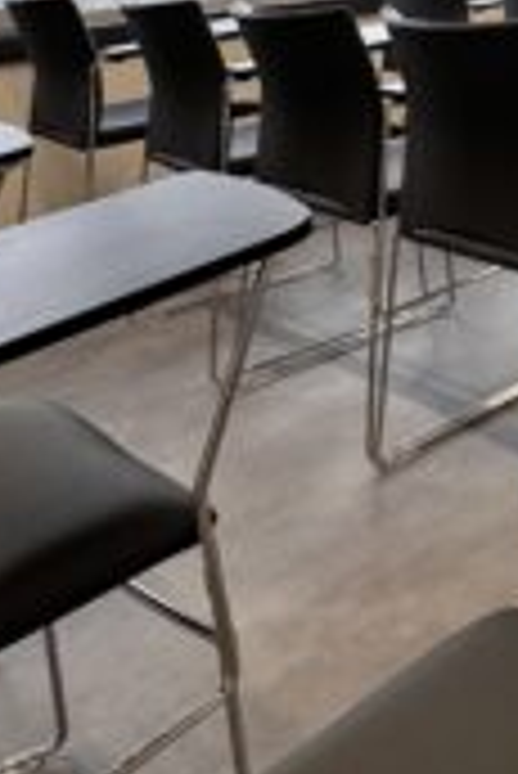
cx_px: 865
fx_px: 1012
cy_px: -38
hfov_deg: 21.6
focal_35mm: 47
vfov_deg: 36.6
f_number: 2.2
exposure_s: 1/99
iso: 80
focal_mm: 2.22
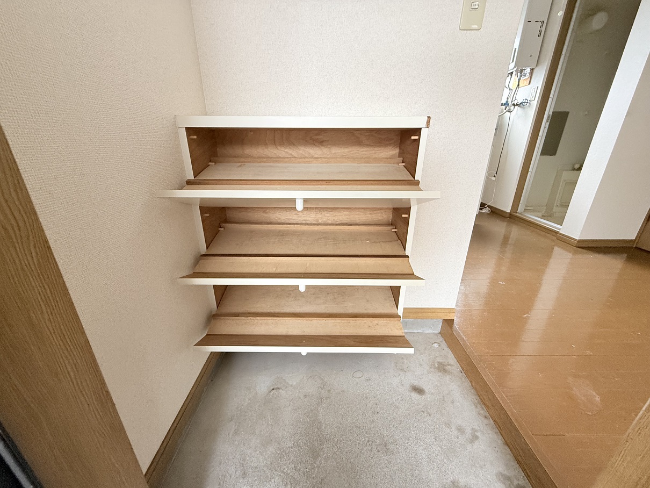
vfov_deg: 85.7
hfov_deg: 102.1
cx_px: 325
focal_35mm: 14
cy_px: 244
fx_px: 263
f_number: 2.2
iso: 400
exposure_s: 1/88
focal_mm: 2.22
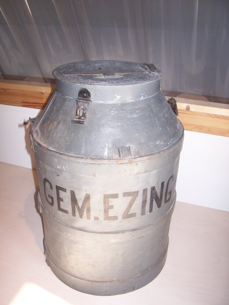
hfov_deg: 41.8
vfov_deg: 54.0
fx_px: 300
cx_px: 114
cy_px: 152
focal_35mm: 34
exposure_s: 1/60
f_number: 2.7
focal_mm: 5.6
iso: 80
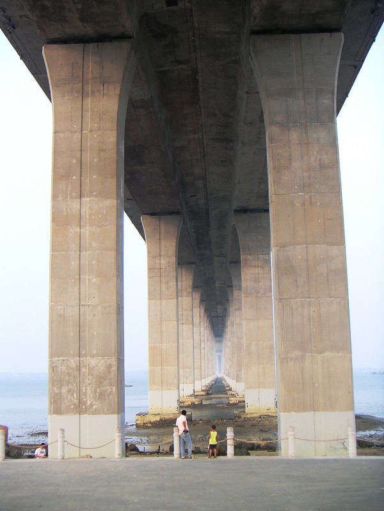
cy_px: 256
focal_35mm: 42
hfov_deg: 34.3
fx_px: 621
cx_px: 192
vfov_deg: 44.8
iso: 64
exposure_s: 1/90
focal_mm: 5.5
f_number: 2.9
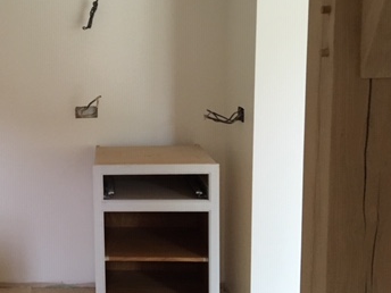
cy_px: 132
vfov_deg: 27.0
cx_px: 36
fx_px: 610
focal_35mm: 54
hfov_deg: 33.6
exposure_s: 1/20
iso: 200
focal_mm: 4.15
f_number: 2.2
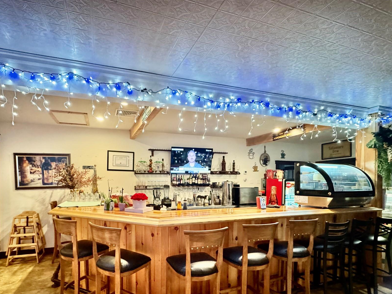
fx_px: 204
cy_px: 185
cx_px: 164
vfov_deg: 70.4
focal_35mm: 18
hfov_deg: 87.0
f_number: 2.2
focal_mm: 2.22
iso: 1000
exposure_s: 1/40
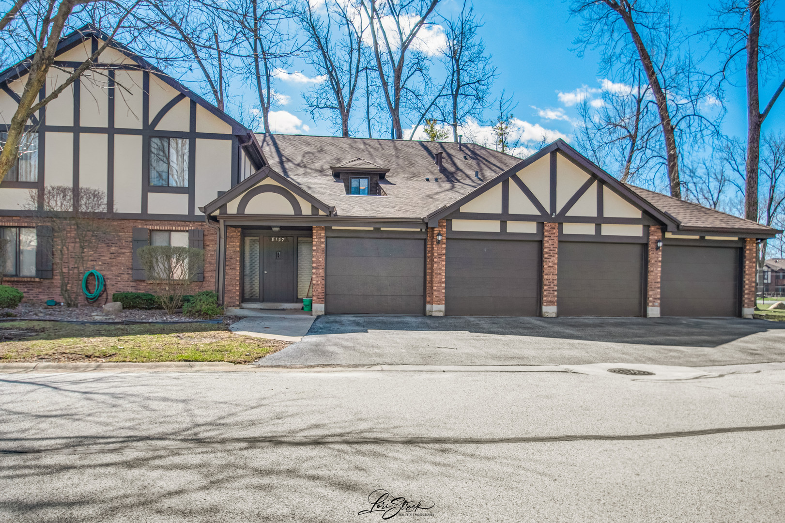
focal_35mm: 22
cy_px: 262
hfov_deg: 78.6
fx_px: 480
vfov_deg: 57.2
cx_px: 392
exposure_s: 1/1250
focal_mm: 15
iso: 400
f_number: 8
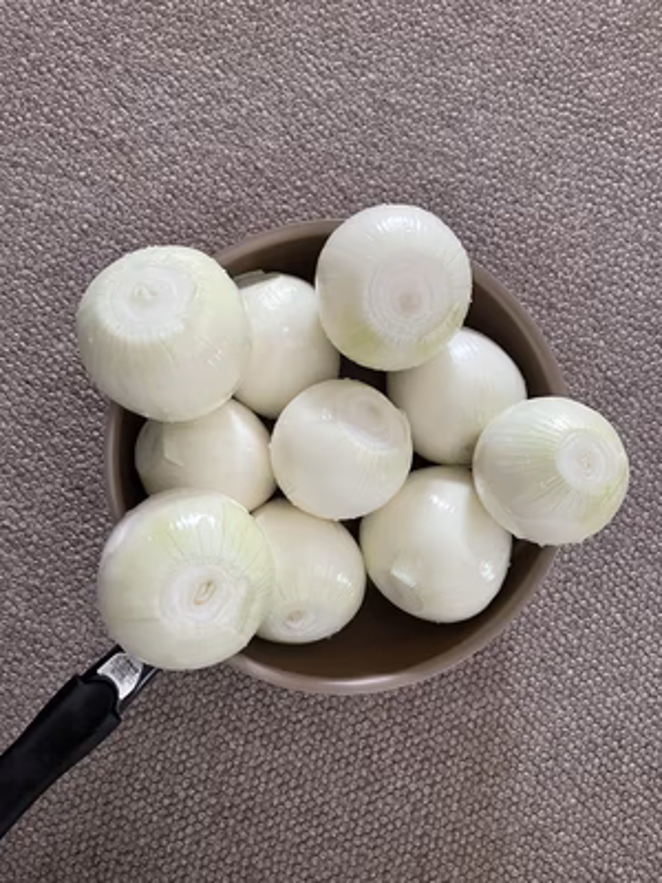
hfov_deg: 53.1
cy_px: 442
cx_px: 331
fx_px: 663
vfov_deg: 67.3
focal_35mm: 26
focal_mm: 4.2
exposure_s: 1/40
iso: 640
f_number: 1.6
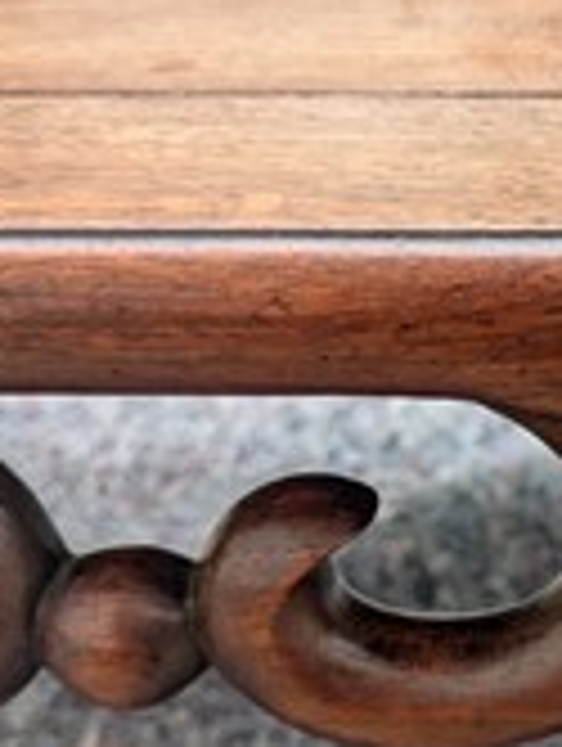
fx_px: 1252
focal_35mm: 58
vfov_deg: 33.1
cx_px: 573
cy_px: 446
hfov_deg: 24.1
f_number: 1.85
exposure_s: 1/84.1
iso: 45
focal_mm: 6.81
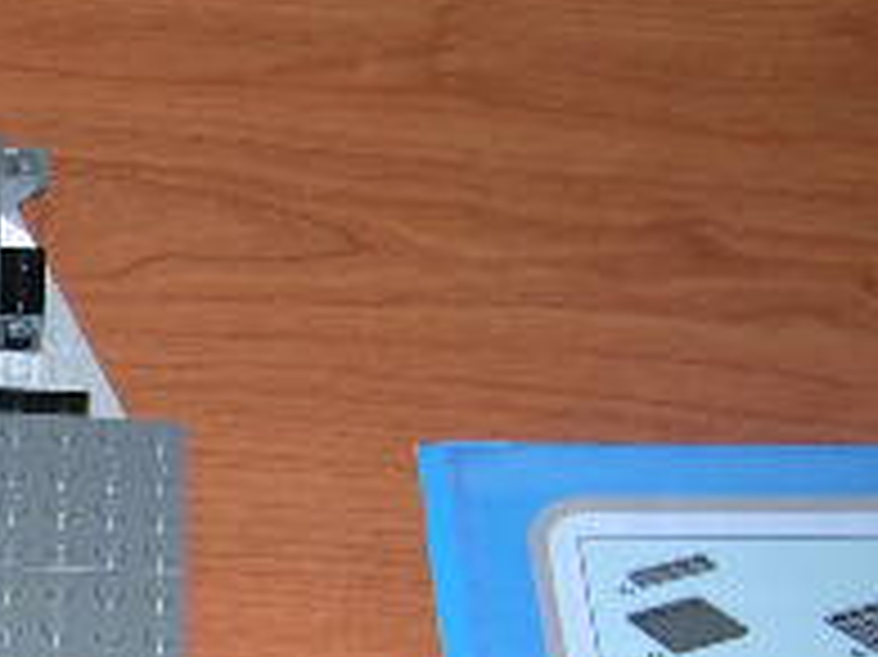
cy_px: 472
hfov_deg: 14.4
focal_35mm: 125
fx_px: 3169
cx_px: -554
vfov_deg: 11.8
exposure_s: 1/60
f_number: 2.8
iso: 100
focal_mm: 8
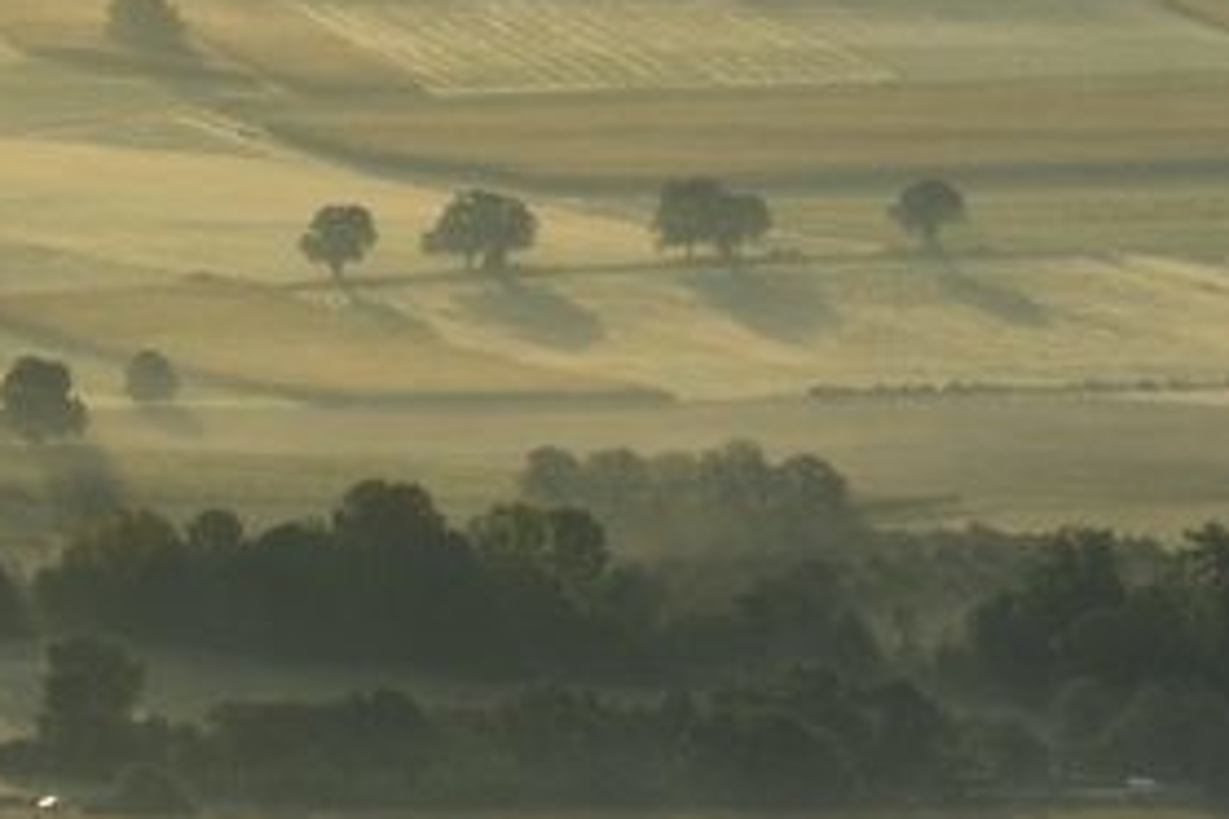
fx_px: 39154
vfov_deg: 1.2
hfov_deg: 1.8
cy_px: -804
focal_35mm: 1147
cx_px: -2088
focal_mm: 200
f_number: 6.3
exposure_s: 1/640
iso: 200
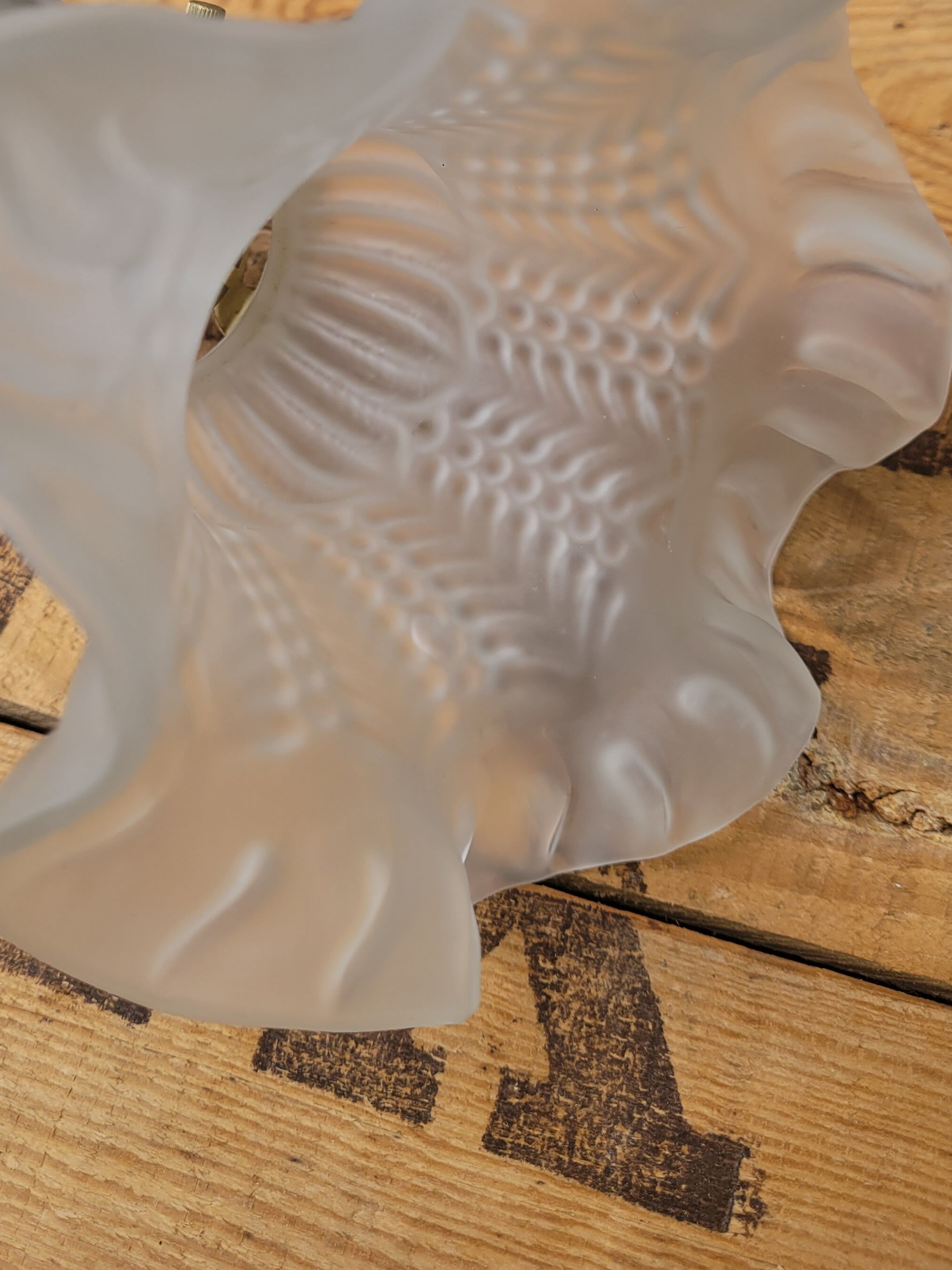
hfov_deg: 36.6
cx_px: 354
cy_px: 370
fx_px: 1430
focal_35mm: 39
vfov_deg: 46.7
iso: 40
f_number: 1.8
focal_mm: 5.4
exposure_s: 1/516
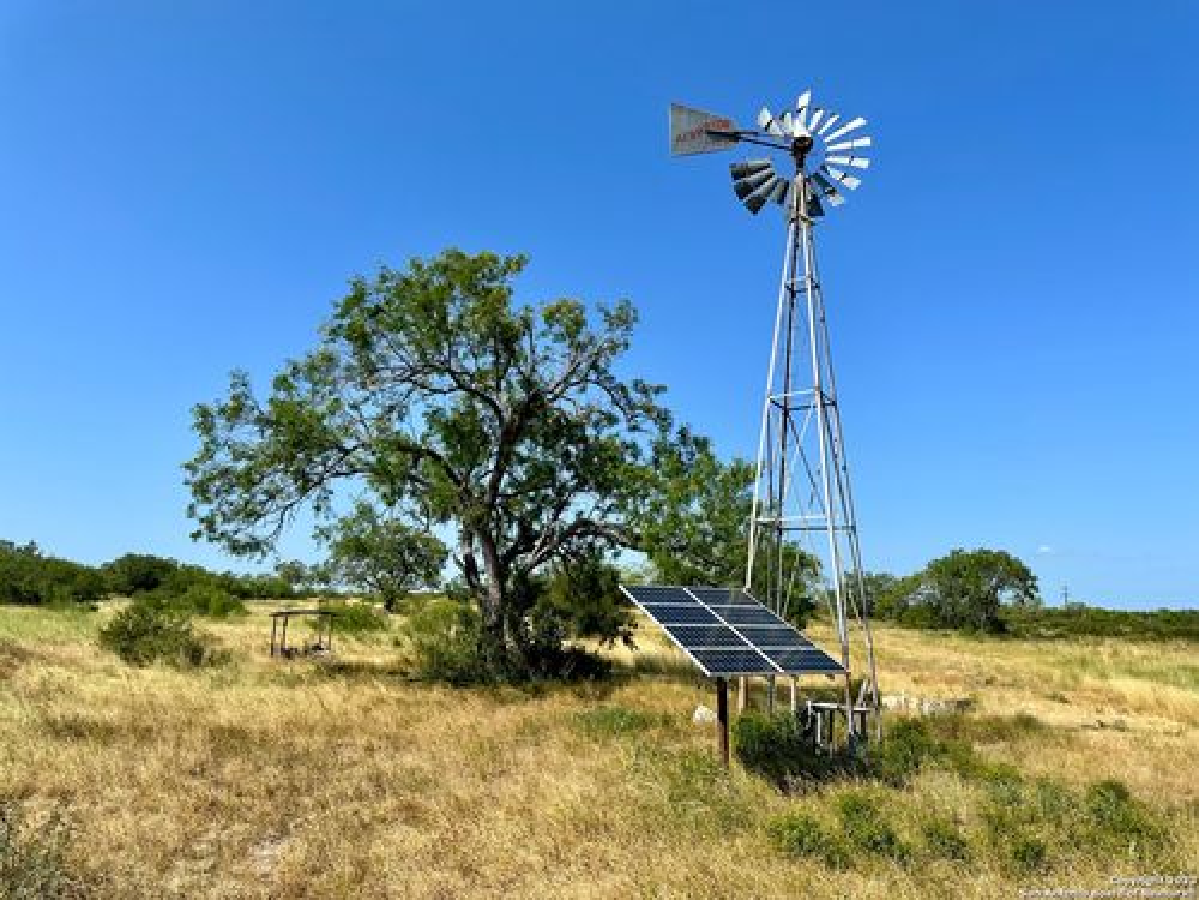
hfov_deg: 71.6
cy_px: 450
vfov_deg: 56.8
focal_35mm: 24
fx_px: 831
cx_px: 600
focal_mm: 6.86
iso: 80
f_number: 1.78
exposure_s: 1/5263
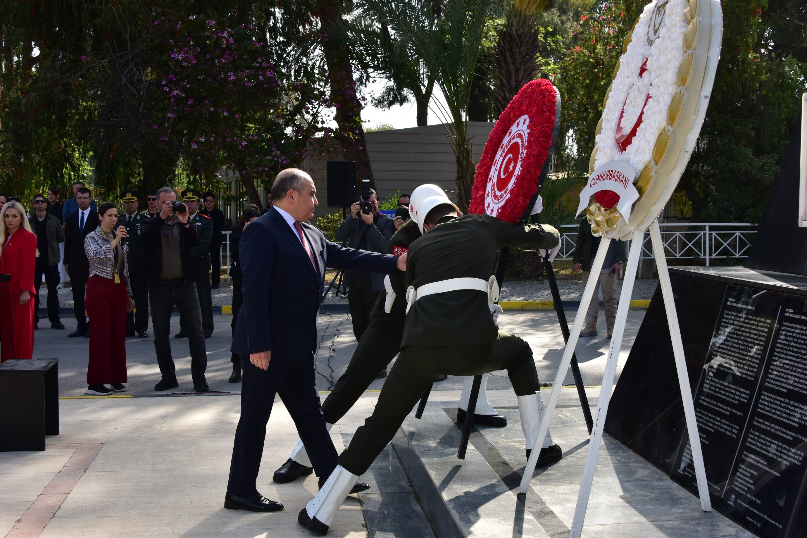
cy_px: 269
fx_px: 1076
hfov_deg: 41.1
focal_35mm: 48
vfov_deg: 28.1
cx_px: 404
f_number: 13
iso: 400
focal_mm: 48
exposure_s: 1/250
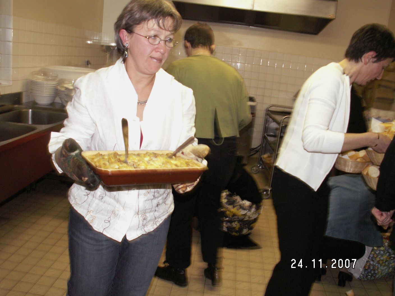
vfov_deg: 40.7
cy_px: 148
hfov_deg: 52.6
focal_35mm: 35
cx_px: 198
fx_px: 399
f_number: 2.8
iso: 160
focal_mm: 5.86
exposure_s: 1/40
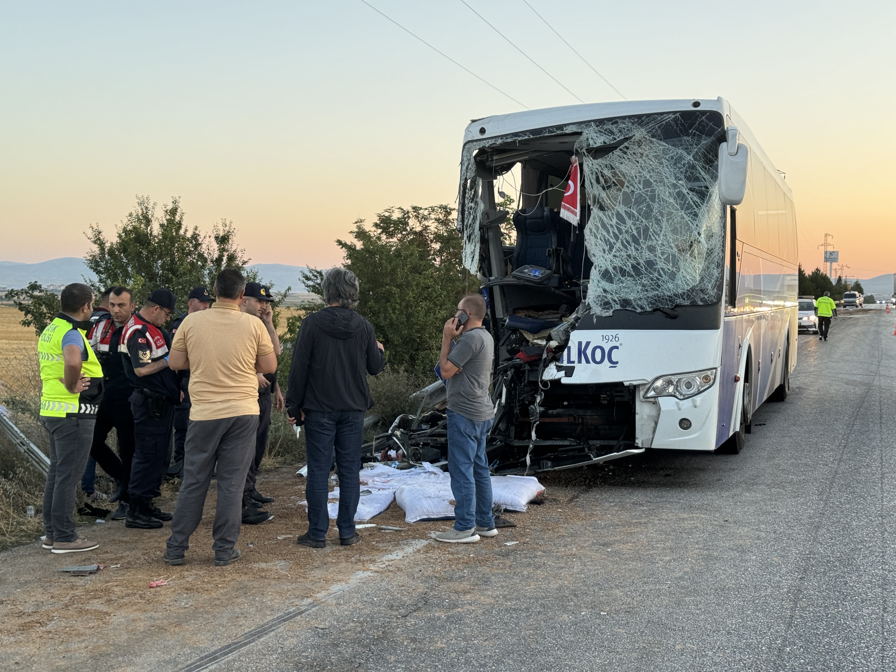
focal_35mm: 48
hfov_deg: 39.7
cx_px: 448
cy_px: 336
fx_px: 1242
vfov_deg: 30.3
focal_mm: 6.76
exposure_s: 1/121
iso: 64
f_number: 1.78
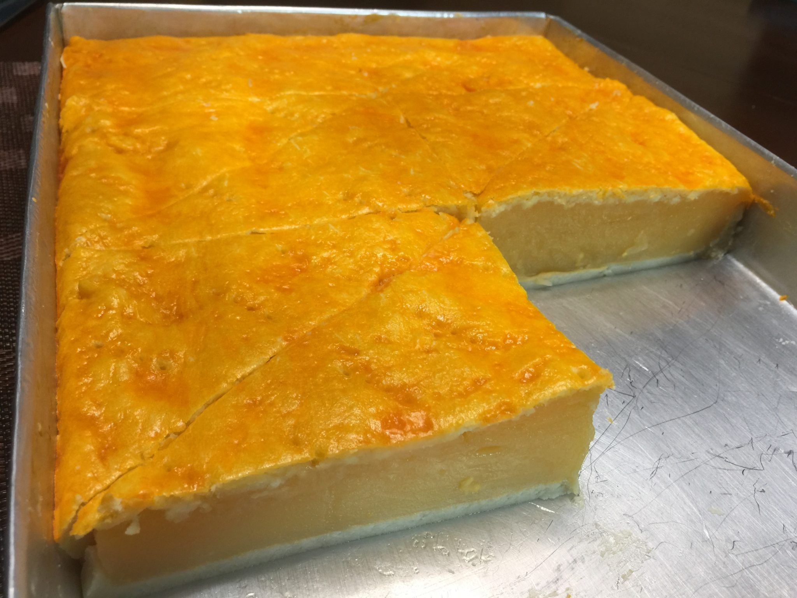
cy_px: 299
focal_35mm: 29
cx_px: 398
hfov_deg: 61.7
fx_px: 668
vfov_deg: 48.2
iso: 32
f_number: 2.2
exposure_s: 1/40
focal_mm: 4.15
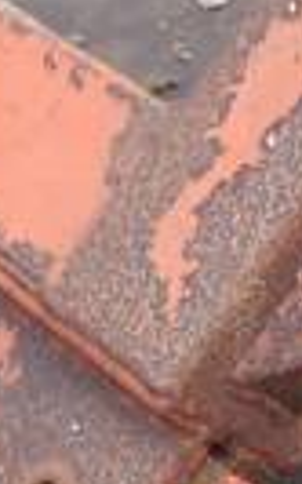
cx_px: 528
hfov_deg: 7.1
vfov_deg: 11.7
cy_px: 142
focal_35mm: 179
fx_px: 2360
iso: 80
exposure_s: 1/125
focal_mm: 5
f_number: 4.5
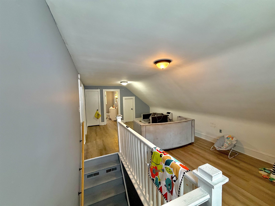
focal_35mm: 14
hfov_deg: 102.1
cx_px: 138
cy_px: 103
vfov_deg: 85.7
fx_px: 111
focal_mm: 2.22
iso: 400
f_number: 2.2
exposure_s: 1/60
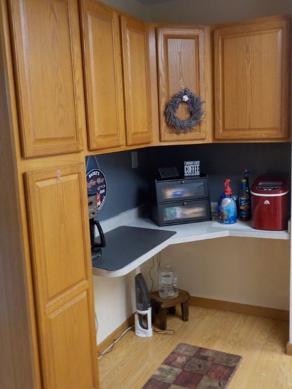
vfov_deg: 52.6
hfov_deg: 40.7
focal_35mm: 35
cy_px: 193
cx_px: 154
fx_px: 393
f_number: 3.3
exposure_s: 1/30
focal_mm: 4.1
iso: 250
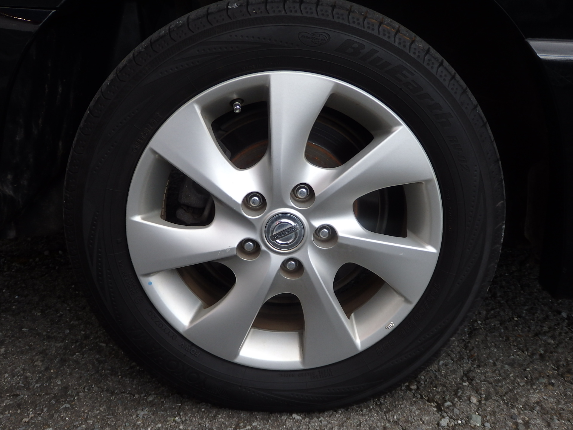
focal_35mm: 40
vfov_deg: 36.0
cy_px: 215
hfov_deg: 46.8
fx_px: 662
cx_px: 286
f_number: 3.7
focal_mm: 7.3
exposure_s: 1/250
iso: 125
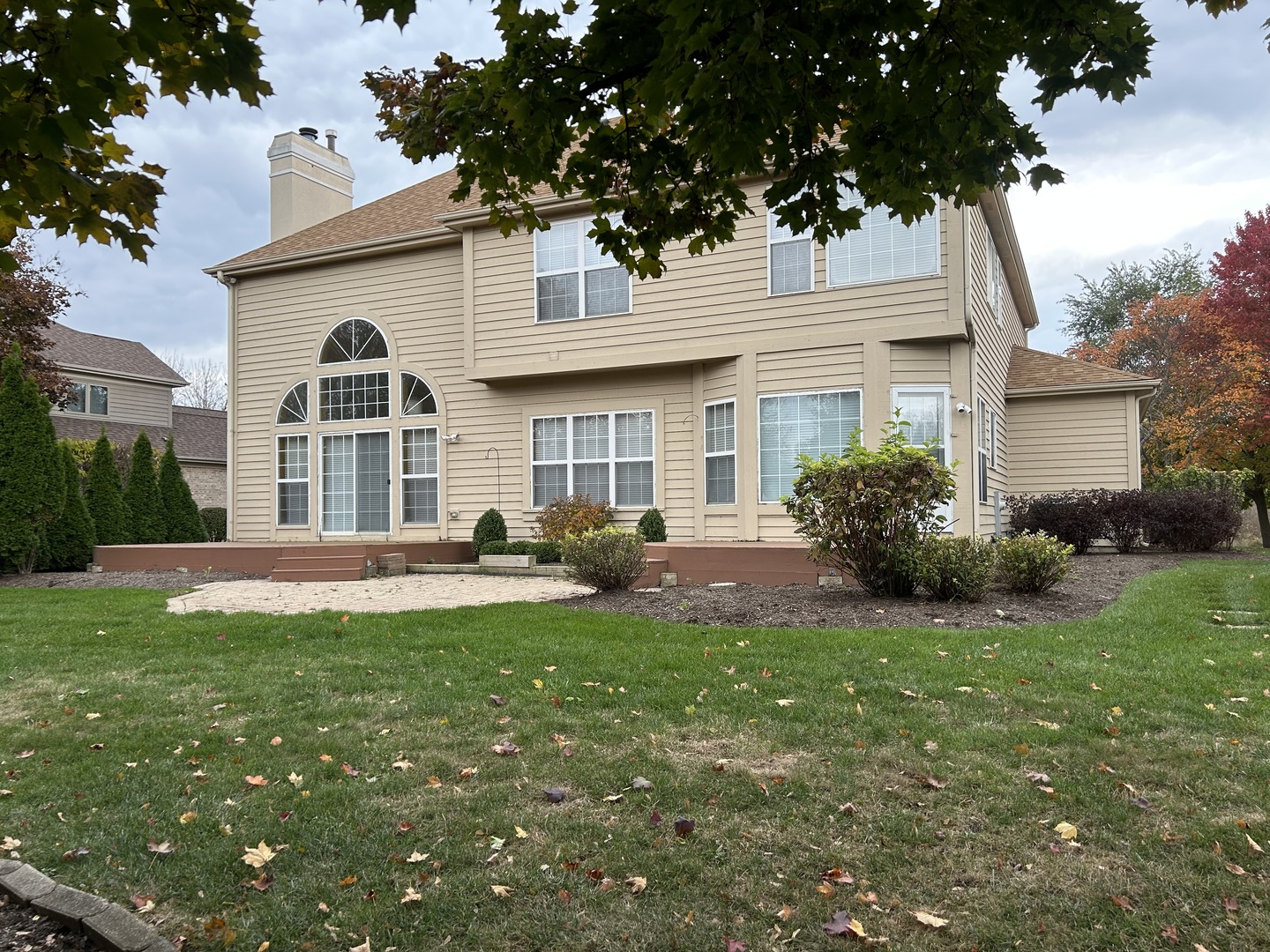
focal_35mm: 26
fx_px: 954
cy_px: 476
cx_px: 635
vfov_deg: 53.1
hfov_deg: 67.3
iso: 40
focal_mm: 5.7
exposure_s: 1/243
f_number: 1.5
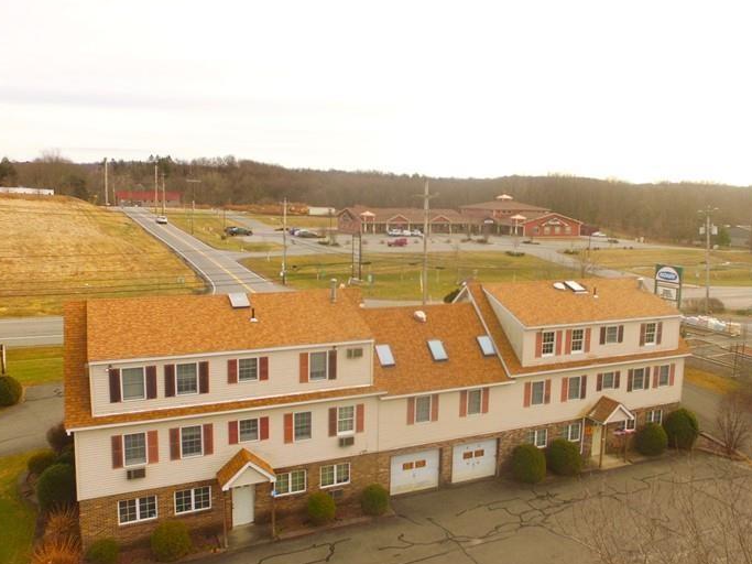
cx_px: 432
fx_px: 652
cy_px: 289
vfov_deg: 46.8
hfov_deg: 59.7
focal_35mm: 30
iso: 100
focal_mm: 3.61
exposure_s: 1/200
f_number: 2.8
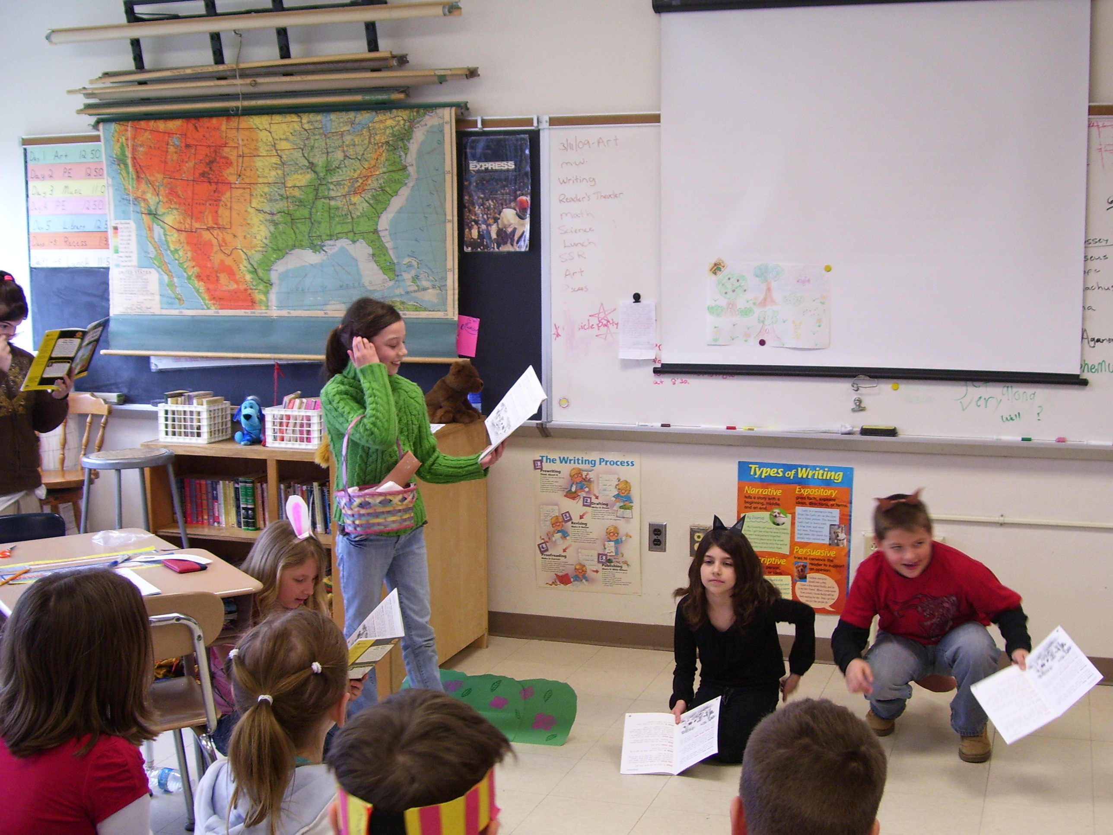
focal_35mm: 46
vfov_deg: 31.5
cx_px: 556
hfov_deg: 41.2
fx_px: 1479
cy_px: 418
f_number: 3
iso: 125
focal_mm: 7.6
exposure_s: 1/45
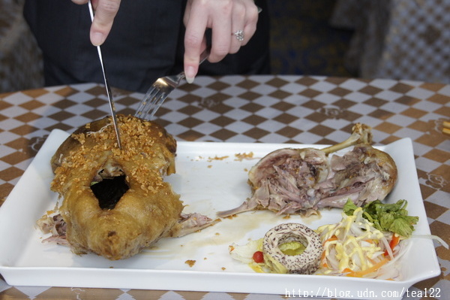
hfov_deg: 28.7
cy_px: 150
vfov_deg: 19.3
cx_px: 225
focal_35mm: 70
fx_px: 881
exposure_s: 1/250
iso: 800
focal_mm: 47
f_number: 5
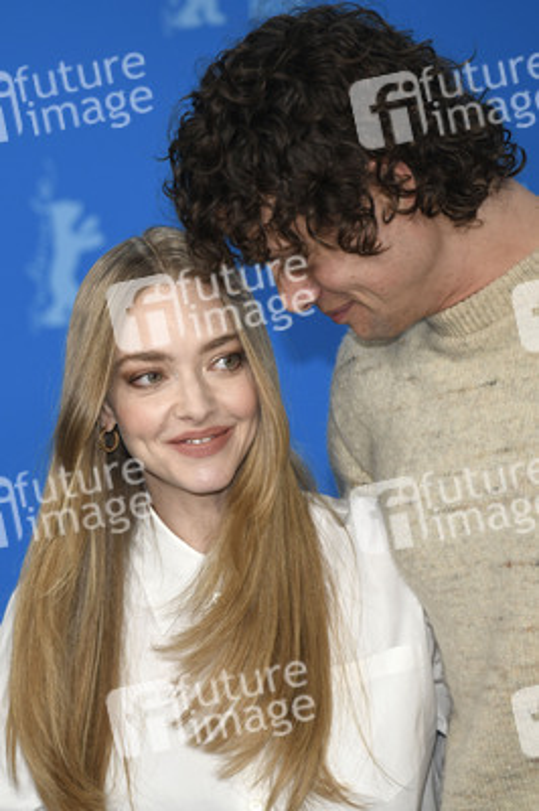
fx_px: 4499
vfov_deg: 10.3
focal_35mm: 200
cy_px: 406
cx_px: 270
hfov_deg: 6.9
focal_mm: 200
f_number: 4
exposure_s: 1/400
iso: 640
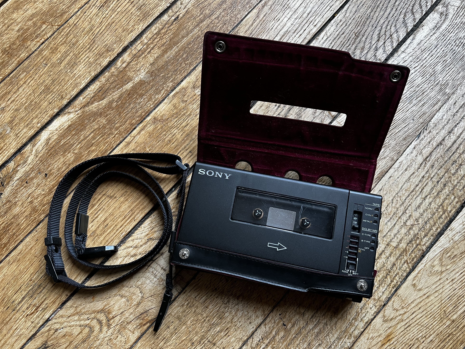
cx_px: 239
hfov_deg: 65.3
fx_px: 363
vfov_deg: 51.3
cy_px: 180
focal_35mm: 27
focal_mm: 5.7
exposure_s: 1/88
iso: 125
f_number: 1.5
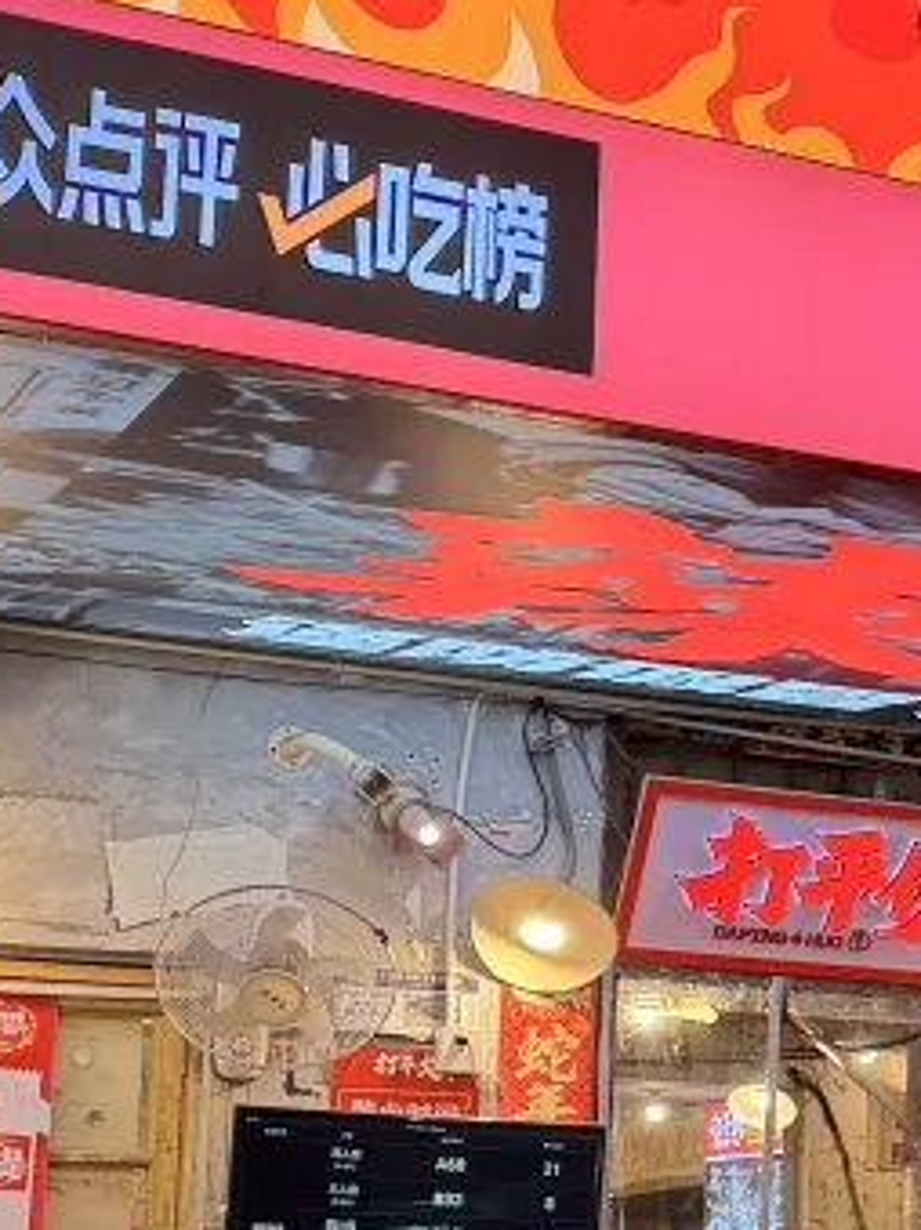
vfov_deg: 19.1
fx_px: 3621
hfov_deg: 13.6
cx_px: 1385
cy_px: 925
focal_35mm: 102
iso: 125
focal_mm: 6.76
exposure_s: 1/100
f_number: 1.78
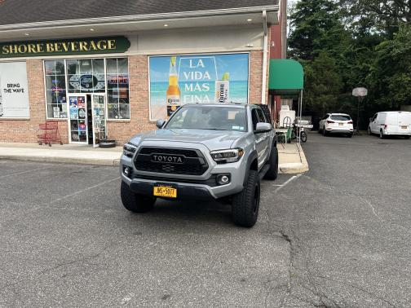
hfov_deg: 67.3
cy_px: 154
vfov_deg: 53.1
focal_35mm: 26
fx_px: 309
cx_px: 206
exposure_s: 1/775
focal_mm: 5.7
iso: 50
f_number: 1.5
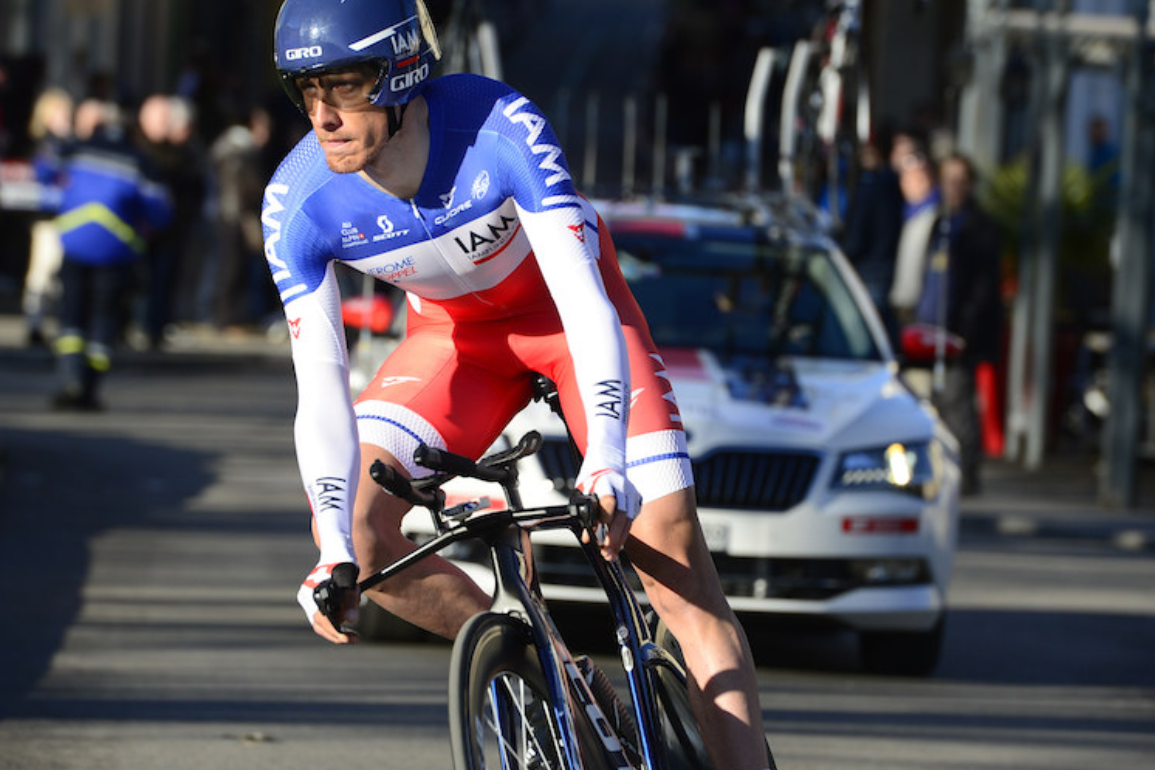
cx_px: 539
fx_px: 8596
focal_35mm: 268
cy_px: 387
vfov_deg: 5.1
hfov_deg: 7.7
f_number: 6.3
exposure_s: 1/1000
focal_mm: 200
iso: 400
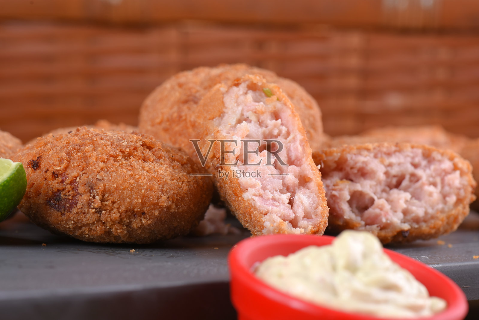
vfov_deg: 13.1
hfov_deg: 19.4
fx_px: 1398
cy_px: 160
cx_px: 240
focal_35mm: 105
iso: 100
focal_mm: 105
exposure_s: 1/160
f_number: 11
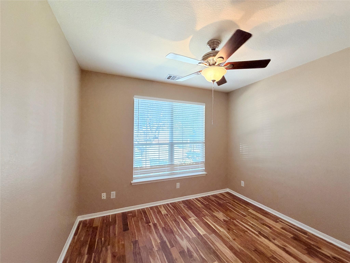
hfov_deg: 102.1
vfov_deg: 85.7
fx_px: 142
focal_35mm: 14
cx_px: 175
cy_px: 132
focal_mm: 2.22
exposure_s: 1/60
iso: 250
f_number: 2.2
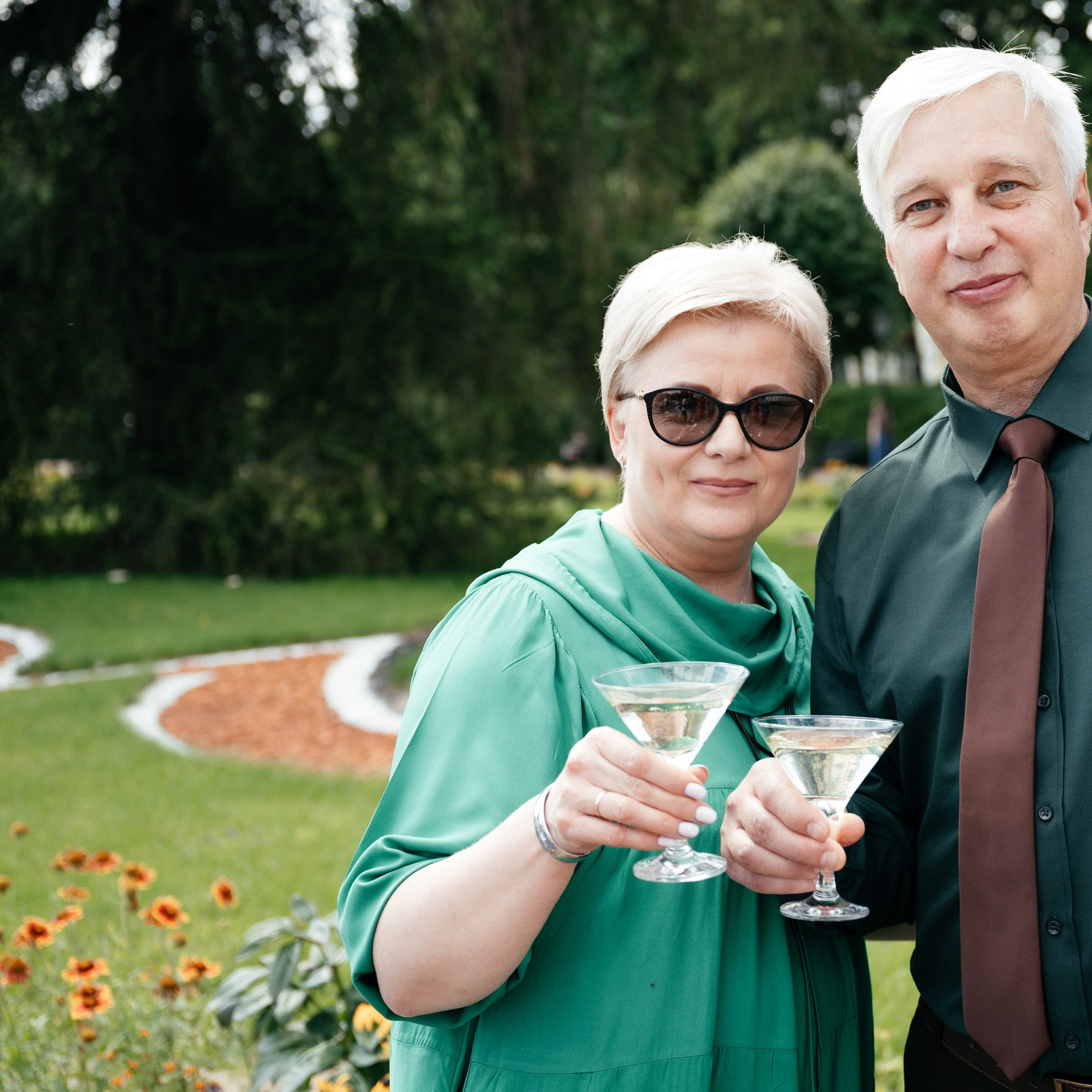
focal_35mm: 54
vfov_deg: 31.6
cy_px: 533
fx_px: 1927
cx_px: 840
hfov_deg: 31.0
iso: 160
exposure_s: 1/400
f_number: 3.2
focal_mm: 40
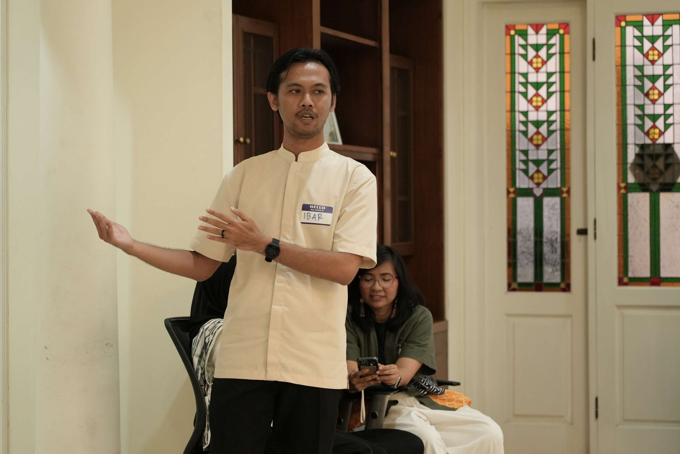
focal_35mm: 105
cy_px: 227
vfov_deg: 13.1
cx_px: 340
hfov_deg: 19.4
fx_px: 1984
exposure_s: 1/80
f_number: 4.5
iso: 4000
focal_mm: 105
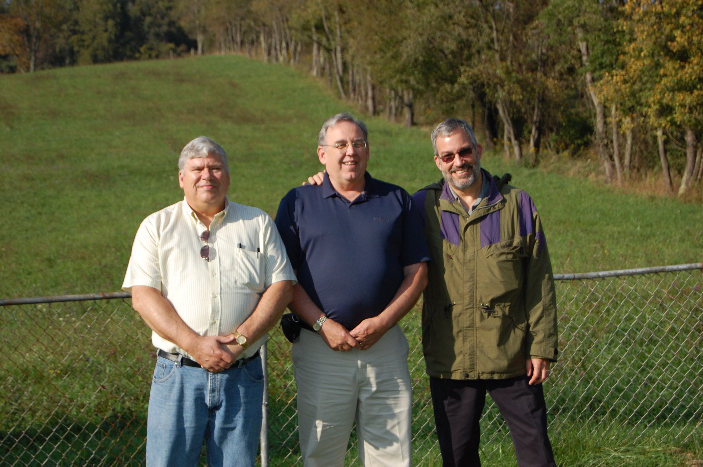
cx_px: 352
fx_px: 1463
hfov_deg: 27.0
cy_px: 234
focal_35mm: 75
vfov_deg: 18.1
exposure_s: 1/500
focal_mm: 50
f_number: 5.6
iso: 360
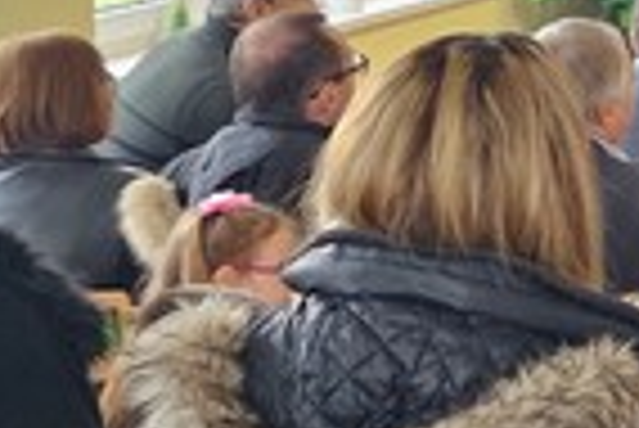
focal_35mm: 135
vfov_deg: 10.0
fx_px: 2399
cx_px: 1426
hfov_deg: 12.6
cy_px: -149
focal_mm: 6.3
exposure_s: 1/100
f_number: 1.7
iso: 800
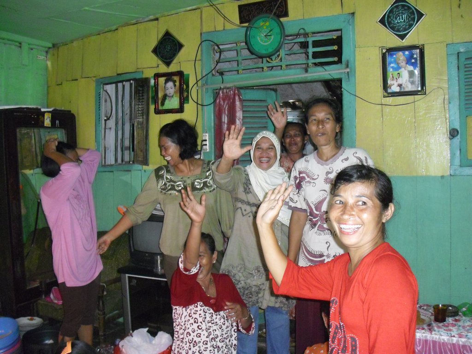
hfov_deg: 49.0
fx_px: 518
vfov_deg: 37.7
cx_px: 236
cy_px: 177
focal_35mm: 38
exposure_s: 1/60
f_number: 2.8
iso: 400
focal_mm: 6.2
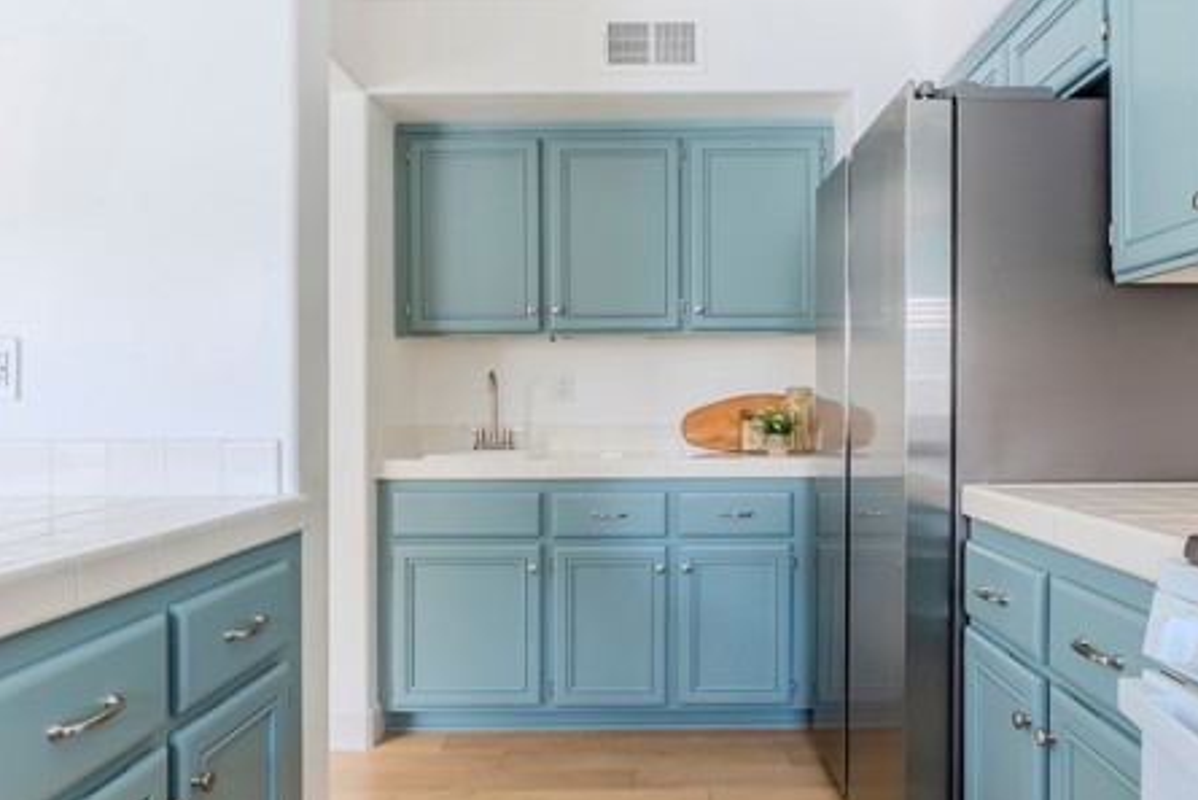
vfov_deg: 55.1
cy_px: 400
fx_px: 766
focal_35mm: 23
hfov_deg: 76.1
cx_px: 600
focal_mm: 16
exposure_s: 1/10
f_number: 9
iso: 100
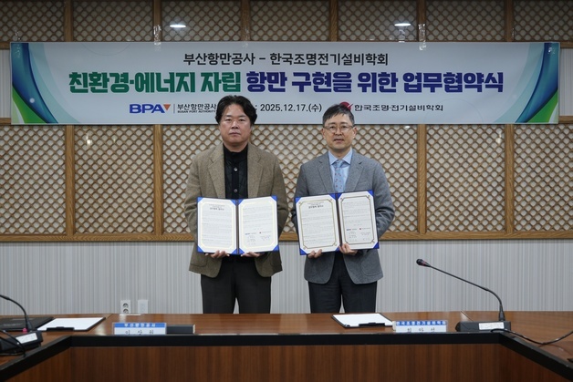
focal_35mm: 43
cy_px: 191
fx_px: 685
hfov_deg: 45.4
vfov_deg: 31.2
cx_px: 286
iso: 640
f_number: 4
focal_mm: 43
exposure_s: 1/50
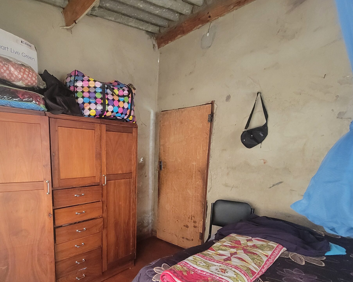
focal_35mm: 18
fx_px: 188
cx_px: 135
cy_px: 182
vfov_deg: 72.1
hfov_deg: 84.9
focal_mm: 2.2
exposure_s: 1/50
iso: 1000
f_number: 2.2
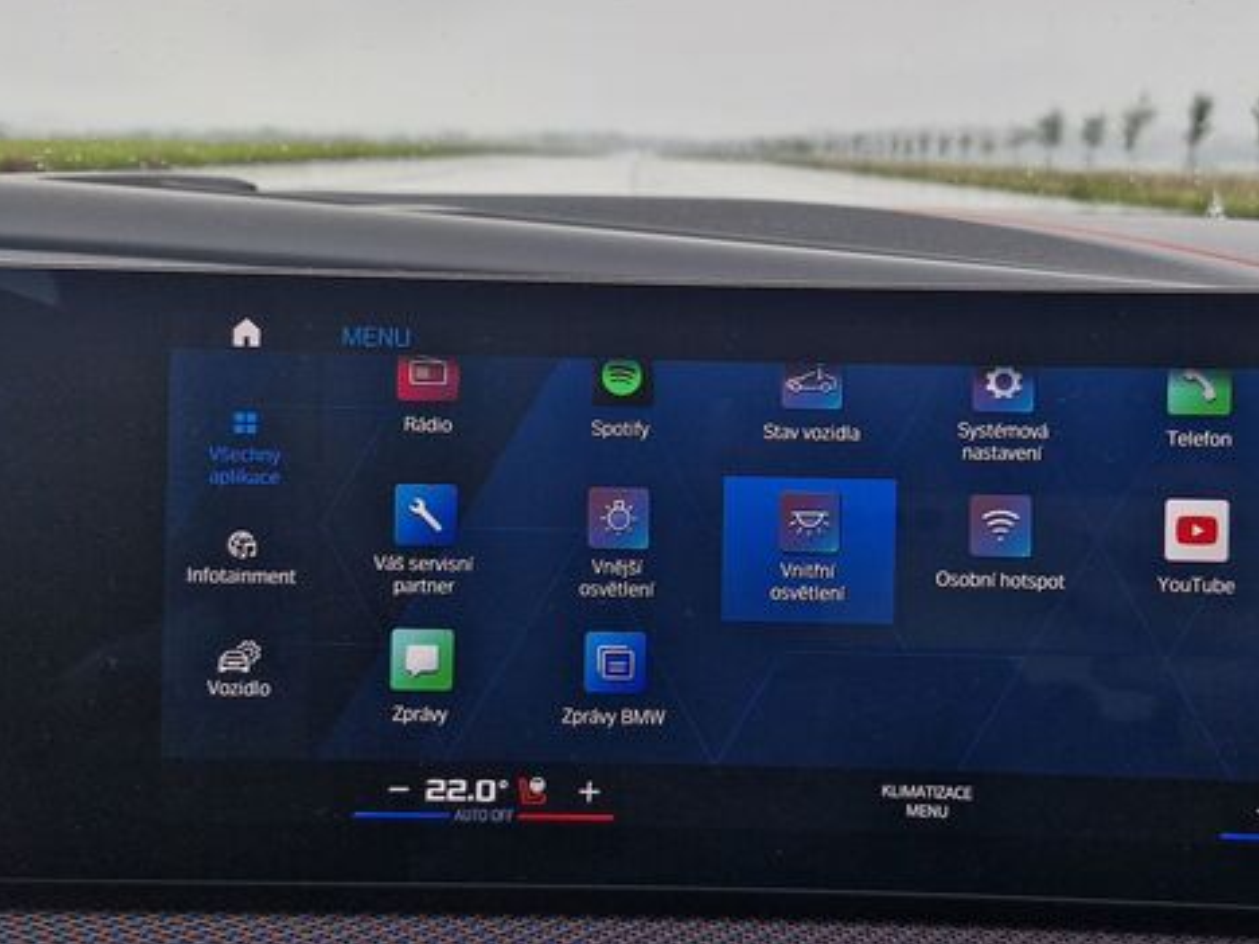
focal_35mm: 42
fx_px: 1528
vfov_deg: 34.3
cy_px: 485
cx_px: 837
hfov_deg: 44.2
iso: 50
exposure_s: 1/100
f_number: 1.8
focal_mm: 5.54
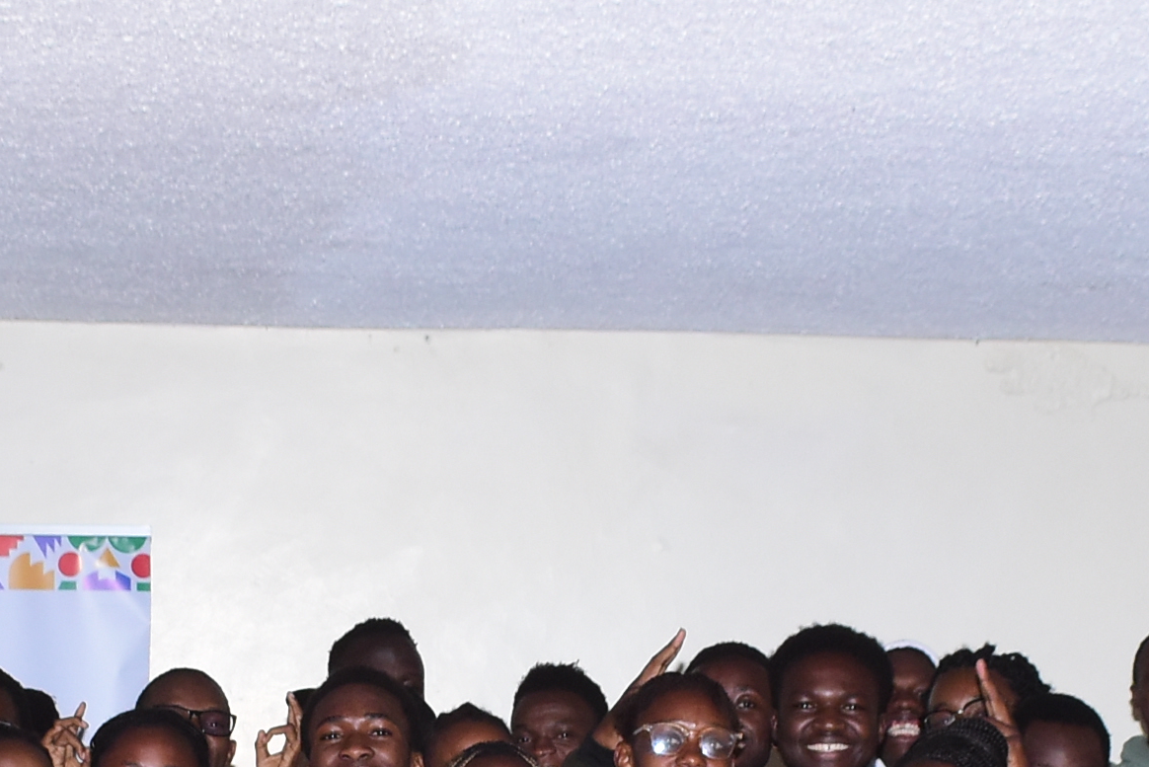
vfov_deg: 9.7
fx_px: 4438
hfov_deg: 14.7
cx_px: 446
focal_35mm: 139
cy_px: 1048
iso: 800
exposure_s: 1/200
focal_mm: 24
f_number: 5.6
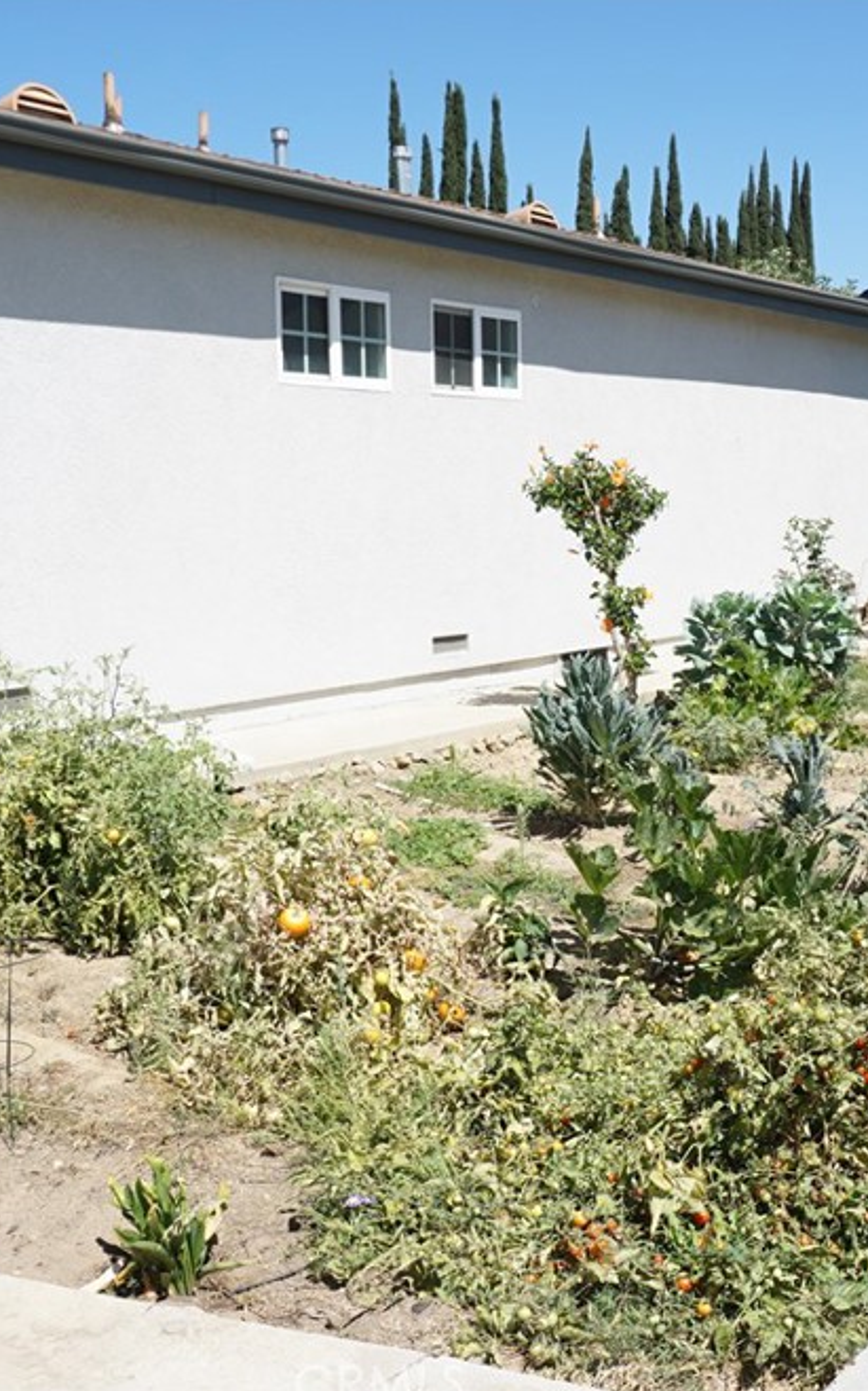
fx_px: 1439
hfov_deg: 33.3
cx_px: 574
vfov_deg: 51.6
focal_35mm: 38
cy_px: 696
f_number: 9
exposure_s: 1/160
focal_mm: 16
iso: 100
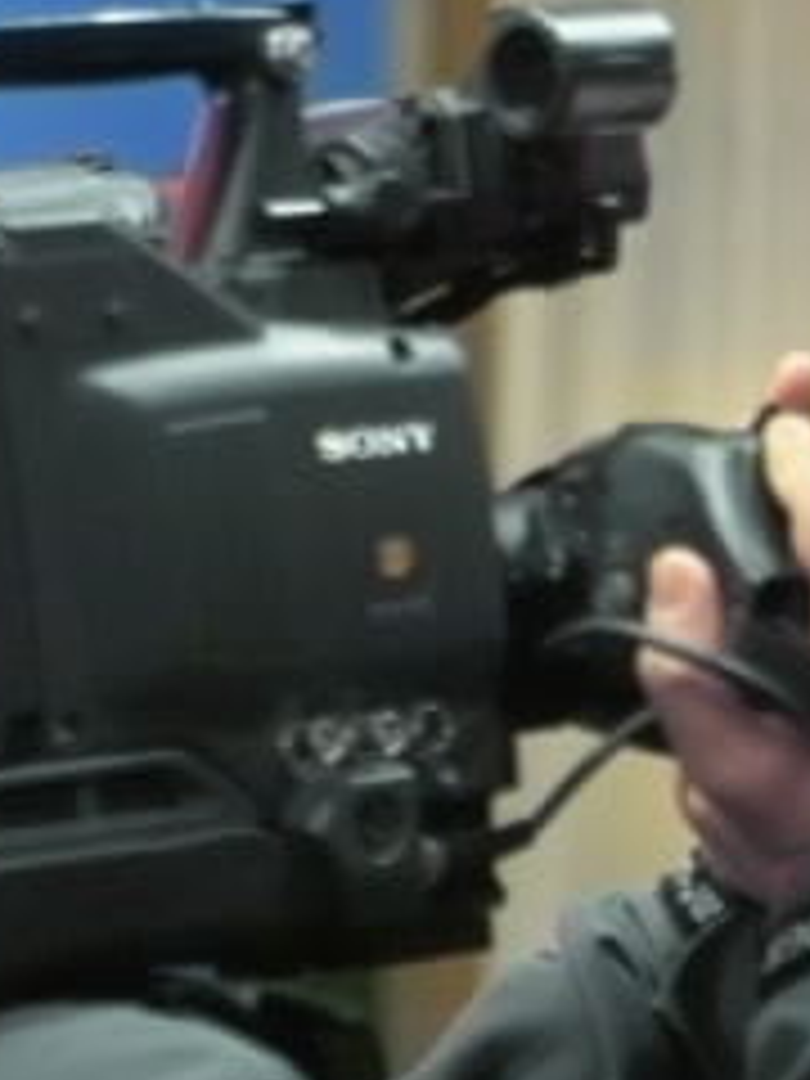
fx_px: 10701
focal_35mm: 343
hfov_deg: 4.3
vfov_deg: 5.8
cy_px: 351
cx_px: 1264
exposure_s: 1/50
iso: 200
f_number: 2.8
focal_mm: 70
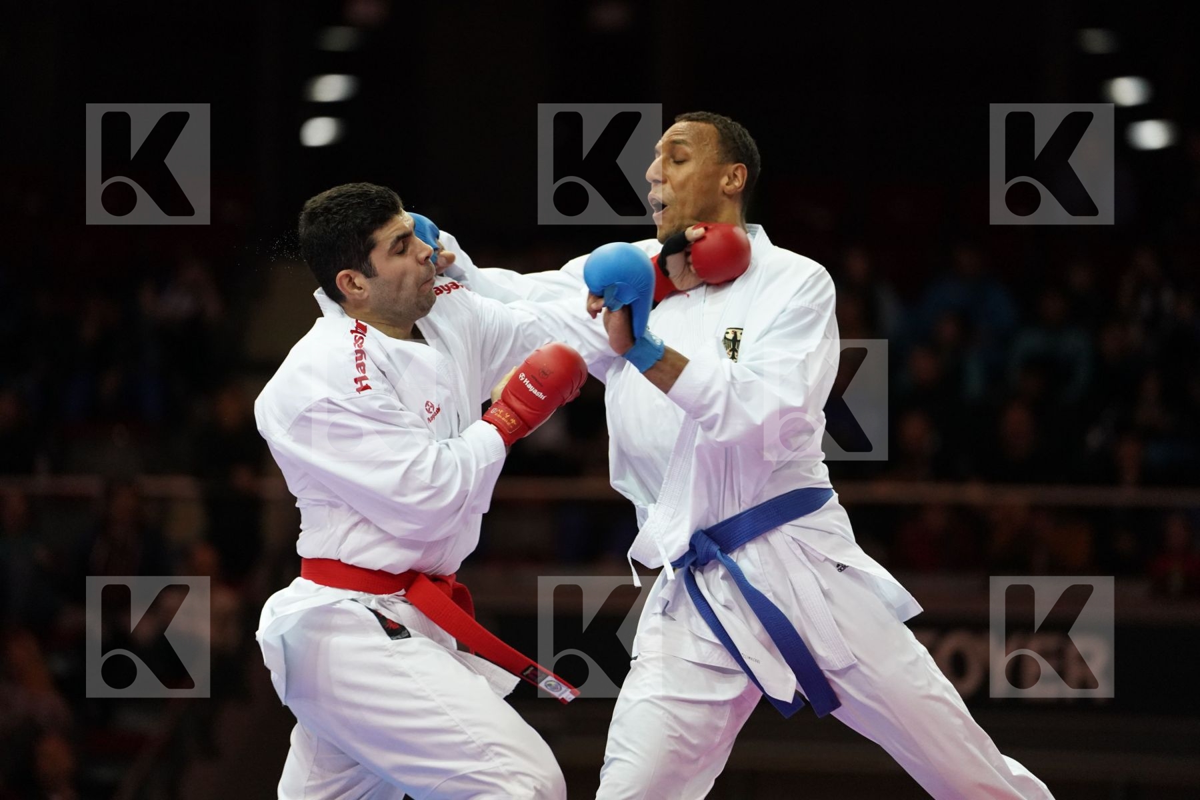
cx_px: 600
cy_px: 400
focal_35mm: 200
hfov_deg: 10.3
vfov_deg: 6.9
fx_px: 6666
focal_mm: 200
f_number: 2.8
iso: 4000
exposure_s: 1/1000
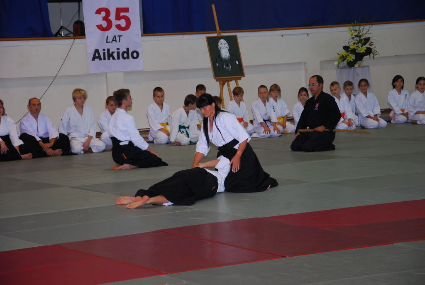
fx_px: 1418
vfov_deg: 11.4
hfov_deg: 17.0
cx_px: 212
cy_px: 142
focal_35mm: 120
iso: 400
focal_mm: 80
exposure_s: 1/60
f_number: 5.6
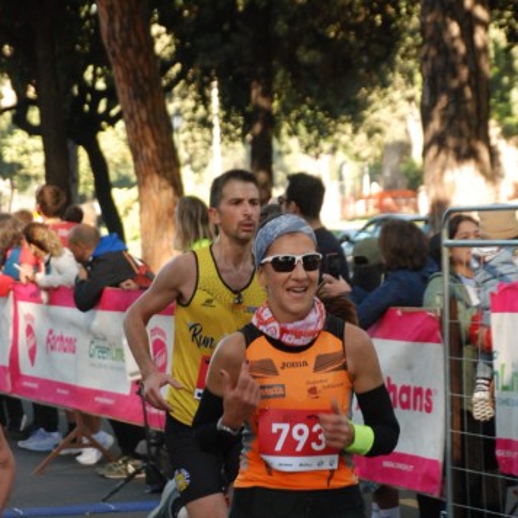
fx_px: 2738
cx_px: 266
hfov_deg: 10.8
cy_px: 361
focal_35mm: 162
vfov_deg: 10.8
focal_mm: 75
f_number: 5.6
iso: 1000
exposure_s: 1/250
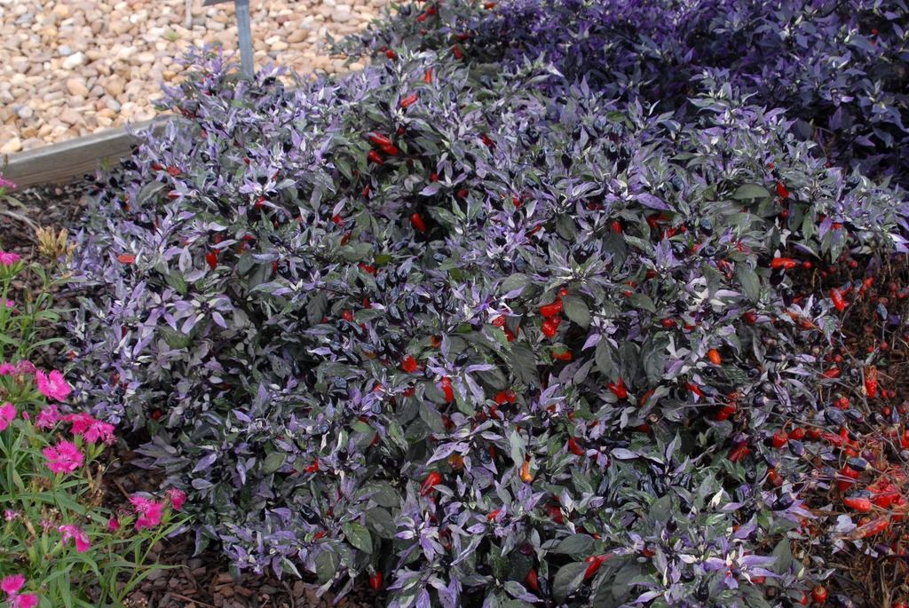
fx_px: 1062
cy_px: 304
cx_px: 454
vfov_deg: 32.0
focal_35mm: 42
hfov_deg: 46.4
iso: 400
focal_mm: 28
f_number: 7.1
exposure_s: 1/160
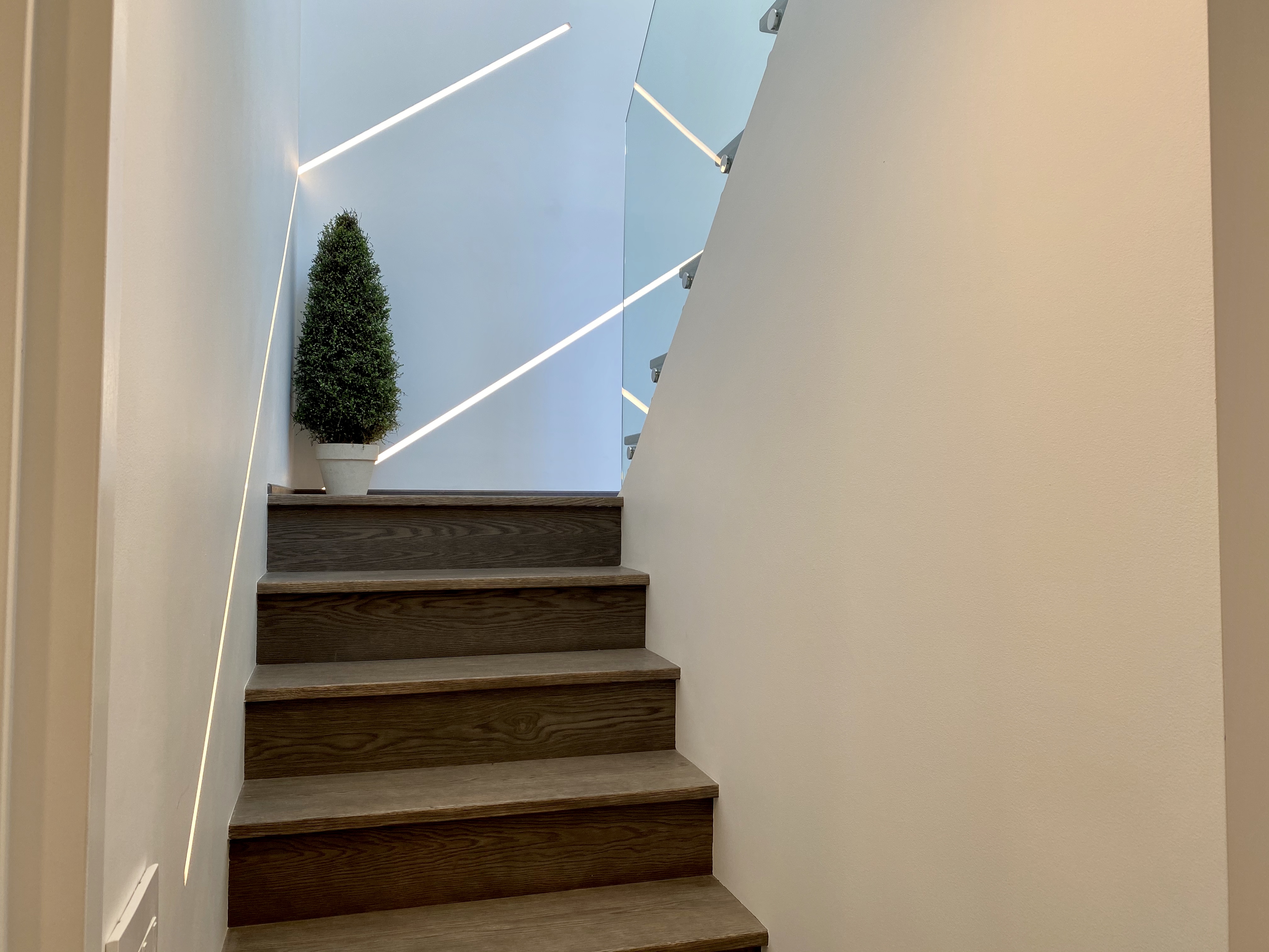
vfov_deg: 53.1
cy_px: 476
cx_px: 634
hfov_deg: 67.3
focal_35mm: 26
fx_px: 953
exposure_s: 1/120
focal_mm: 4.25
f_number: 1.8
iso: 50
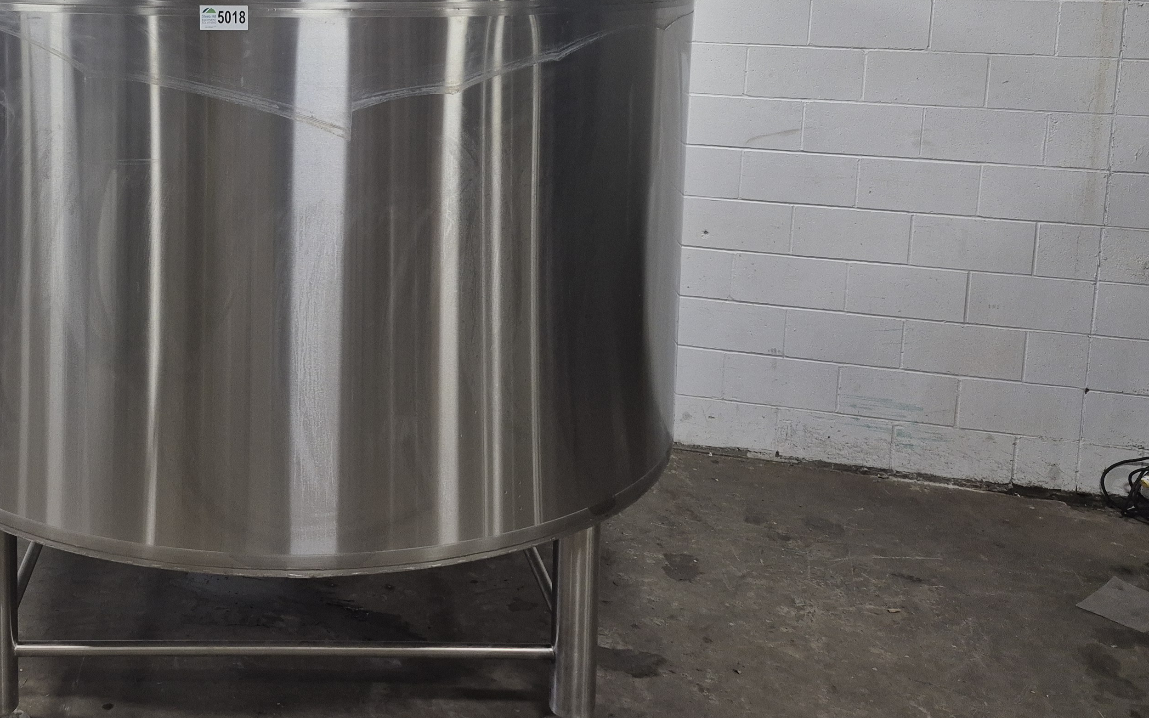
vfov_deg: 31.7
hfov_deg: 48.2
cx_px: 270
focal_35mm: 39
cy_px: 120
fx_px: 1221
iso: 160
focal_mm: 5.4
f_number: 1.8
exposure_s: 1/120
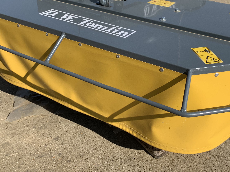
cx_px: 146
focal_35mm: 41
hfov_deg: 45.3
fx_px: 272
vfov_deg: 34.9
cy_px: 62
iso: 25
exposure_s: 1/2833
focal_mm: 4.25
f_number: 1.8
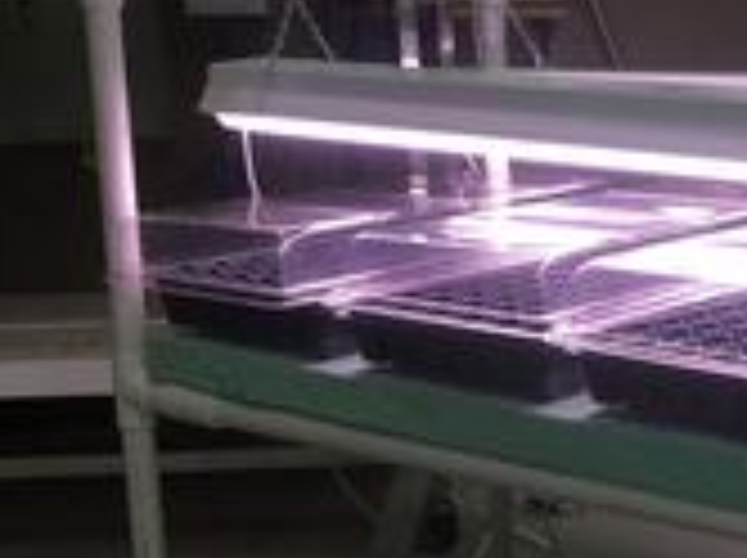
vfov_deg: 20.9
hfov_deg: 26.3
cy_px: 387
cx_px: 752
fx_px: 1508
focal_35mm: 70
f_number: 2.2
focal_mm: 4.15
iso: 50
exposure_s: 1/33
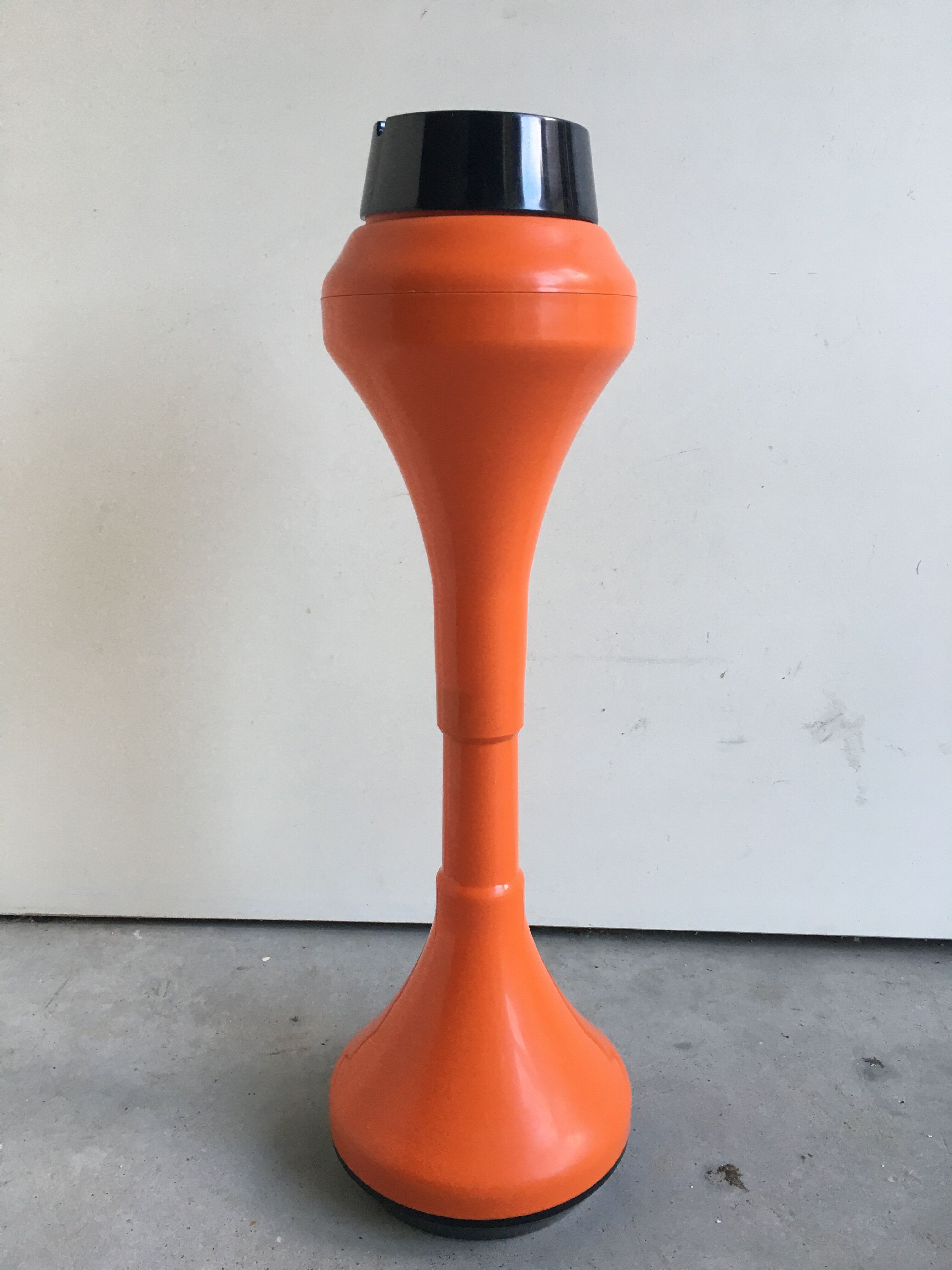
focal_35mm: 29
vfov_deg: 61.7
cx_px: 476
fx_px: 1063
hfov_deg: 48.2
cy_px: 635
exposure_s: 1/33
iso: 40
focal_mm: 4.15
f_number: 2.2
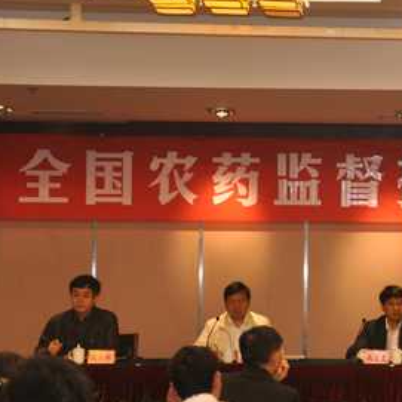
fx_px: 1603
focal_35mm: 122
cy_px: 205
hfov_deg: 14.0
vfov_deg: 14.3
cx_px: 449
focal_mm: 40
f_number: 4.5
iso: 800
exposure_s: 1/125
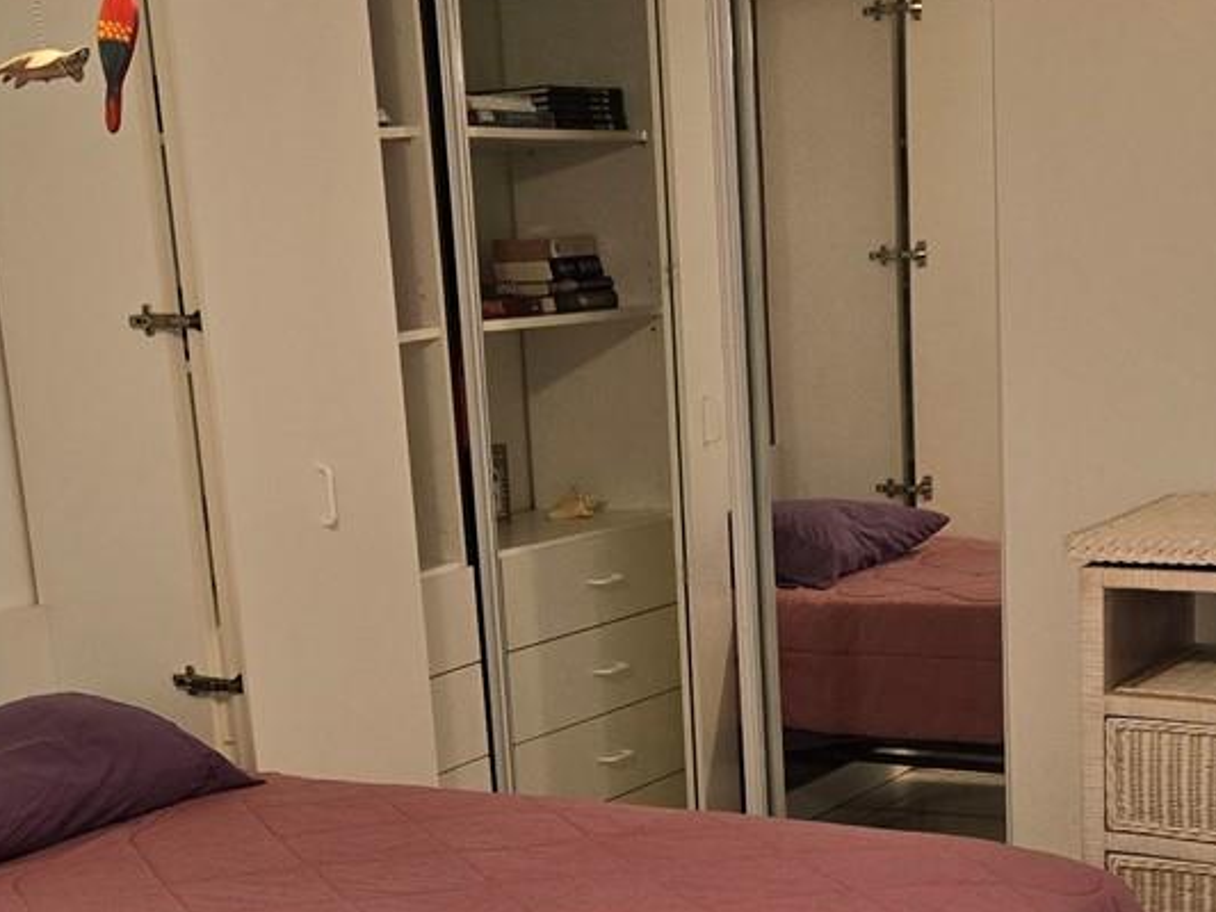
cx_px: 630
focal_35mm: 69
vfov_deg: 20.9
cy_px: 805
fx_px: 2424
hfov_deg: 28.2
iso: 125
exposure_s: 1/120
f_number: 1.8
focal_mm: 5.4
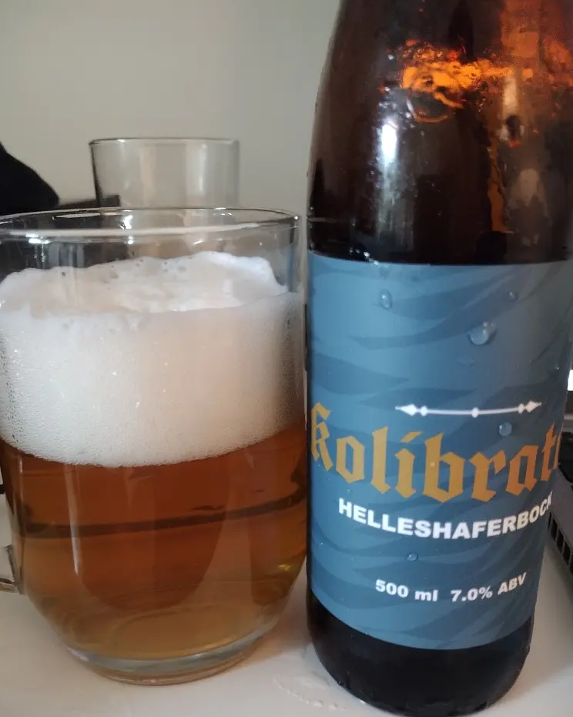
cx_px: 283
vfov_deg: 60.4
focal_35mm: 29
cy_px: 377
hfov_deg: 49.9
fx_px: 615
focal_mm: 4.71
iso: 1600
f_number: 1.7
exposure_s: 1/24
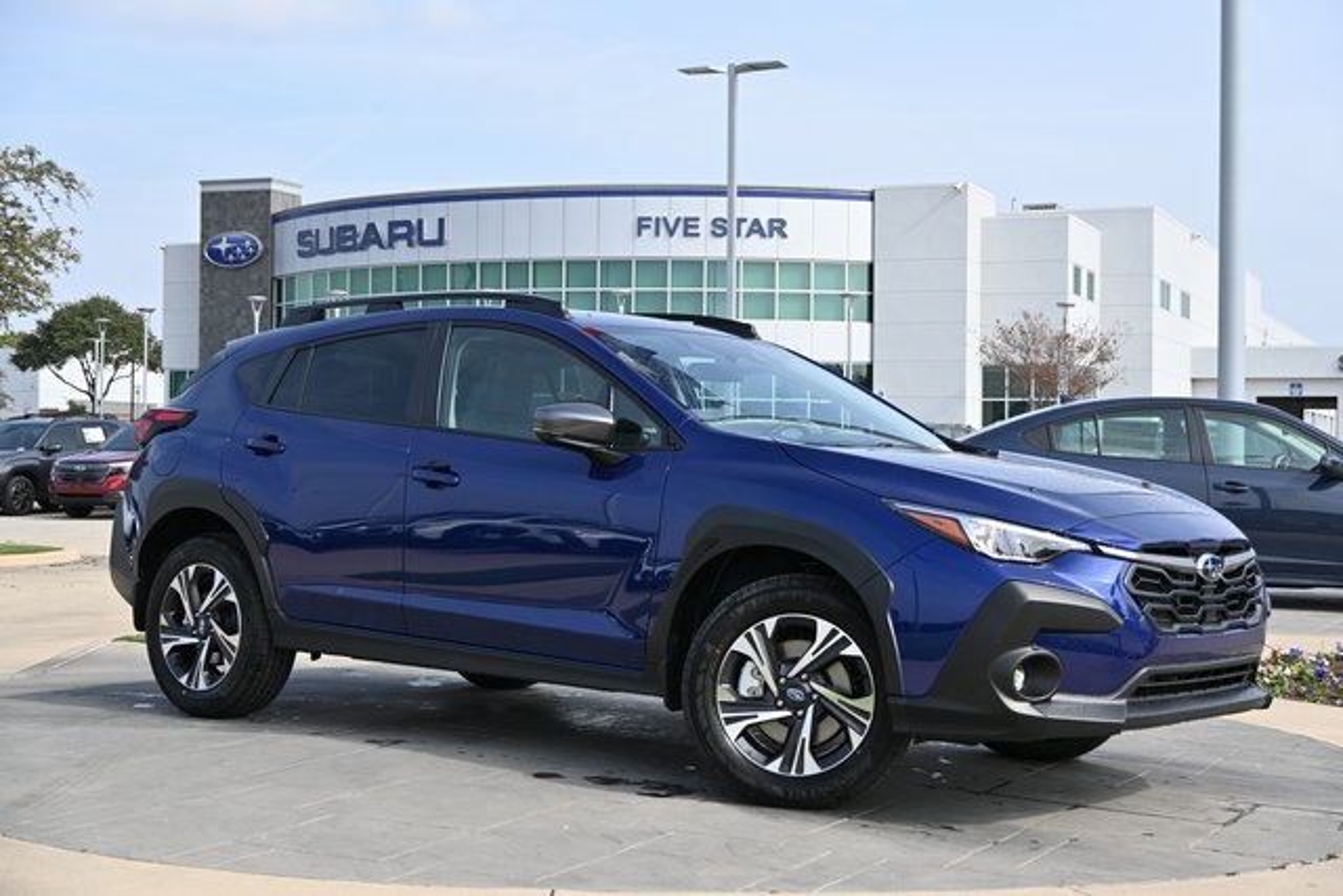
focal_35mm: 52
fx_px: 1931
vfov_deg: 26.1
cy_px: 448
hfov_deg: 38.4
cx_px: 672
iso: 125
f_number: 4.2
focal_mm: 34.5
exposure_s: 1/800
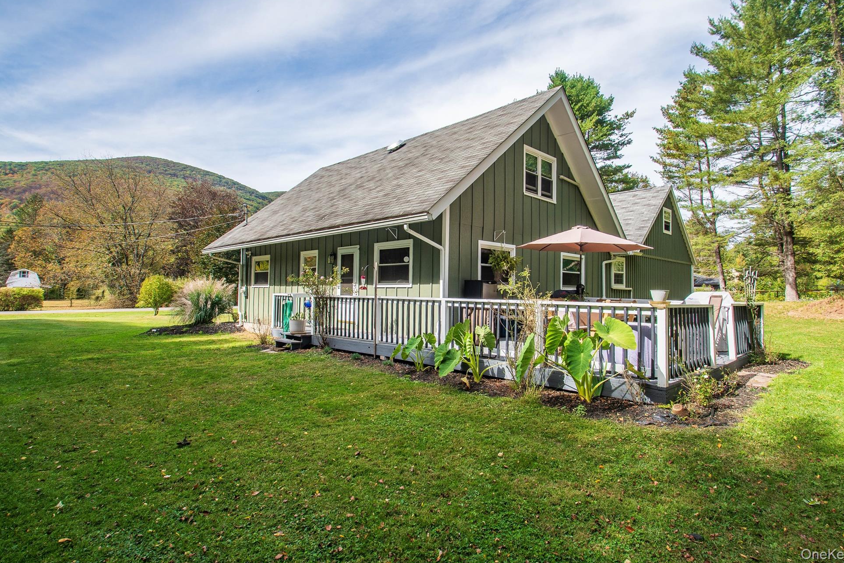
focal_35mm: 17
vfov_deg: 70.4
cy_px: 266
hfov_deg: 93.2
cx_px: 441
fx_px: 399
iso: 100
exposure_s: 1/200
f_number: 7.1
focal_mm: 11
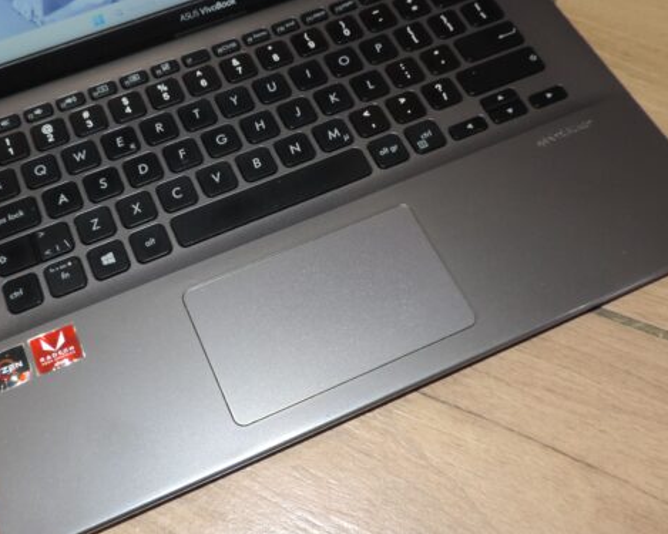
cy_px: 252
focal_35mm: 30
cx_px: 320
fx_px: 593
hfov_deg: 58.8
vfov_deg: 48.5
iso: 200
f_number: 3
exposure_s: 1/30
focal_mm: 4.3
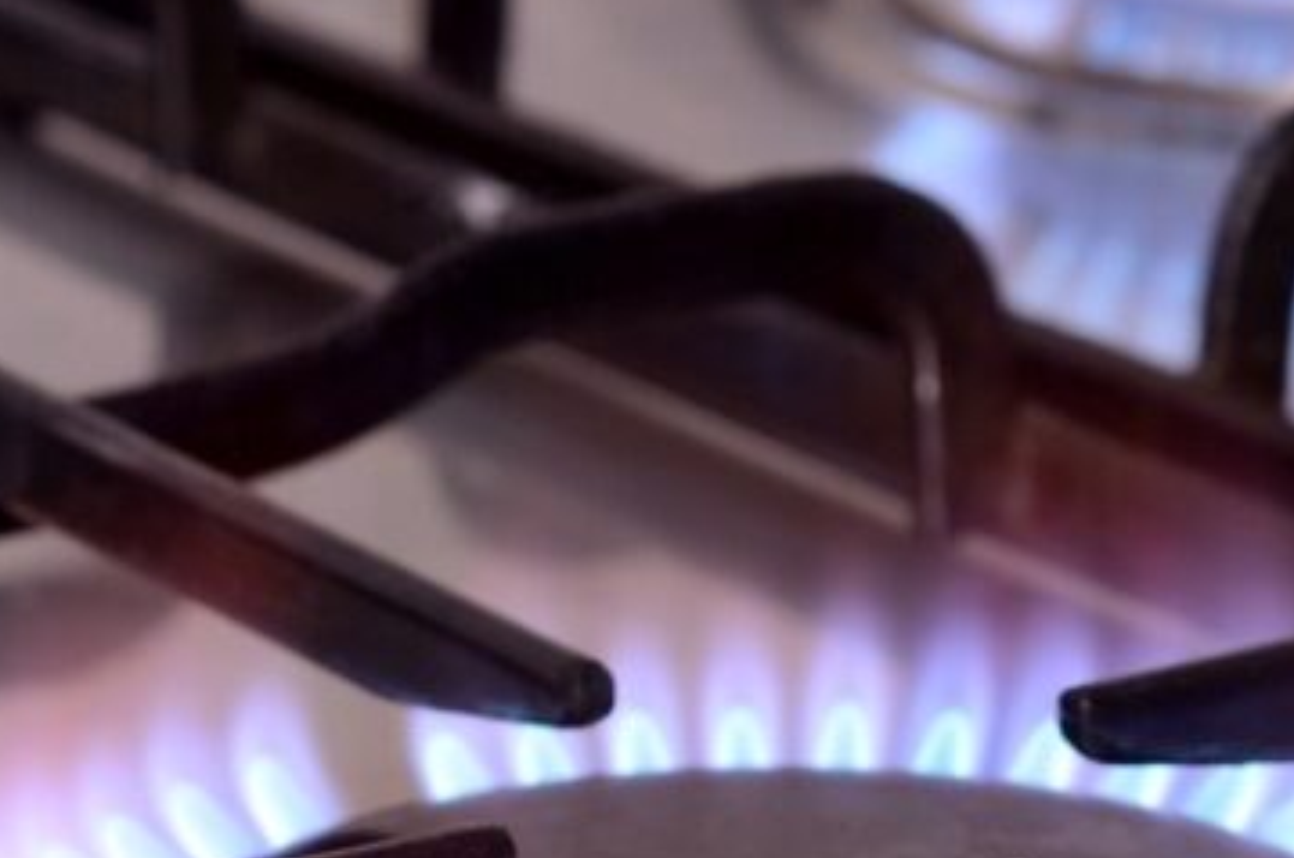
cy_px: 644
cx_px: 436
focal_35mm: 241
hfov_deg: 8.6
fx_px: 8647
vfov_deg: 5.7
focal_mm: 60
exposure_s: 5
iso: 200
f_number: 10
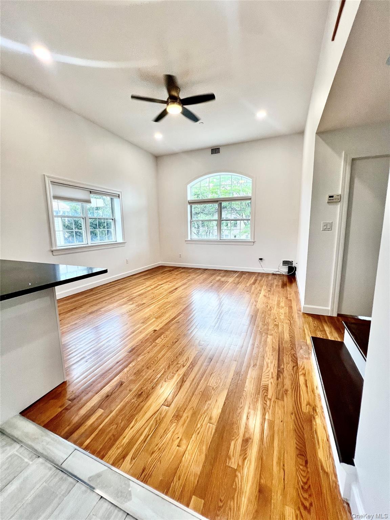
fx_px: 195
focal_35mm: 13
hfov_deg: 89.9
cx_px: 195
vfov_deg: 106.2
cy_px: 260
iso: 80
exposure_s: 1/120
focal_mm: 1.57
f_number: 1.8
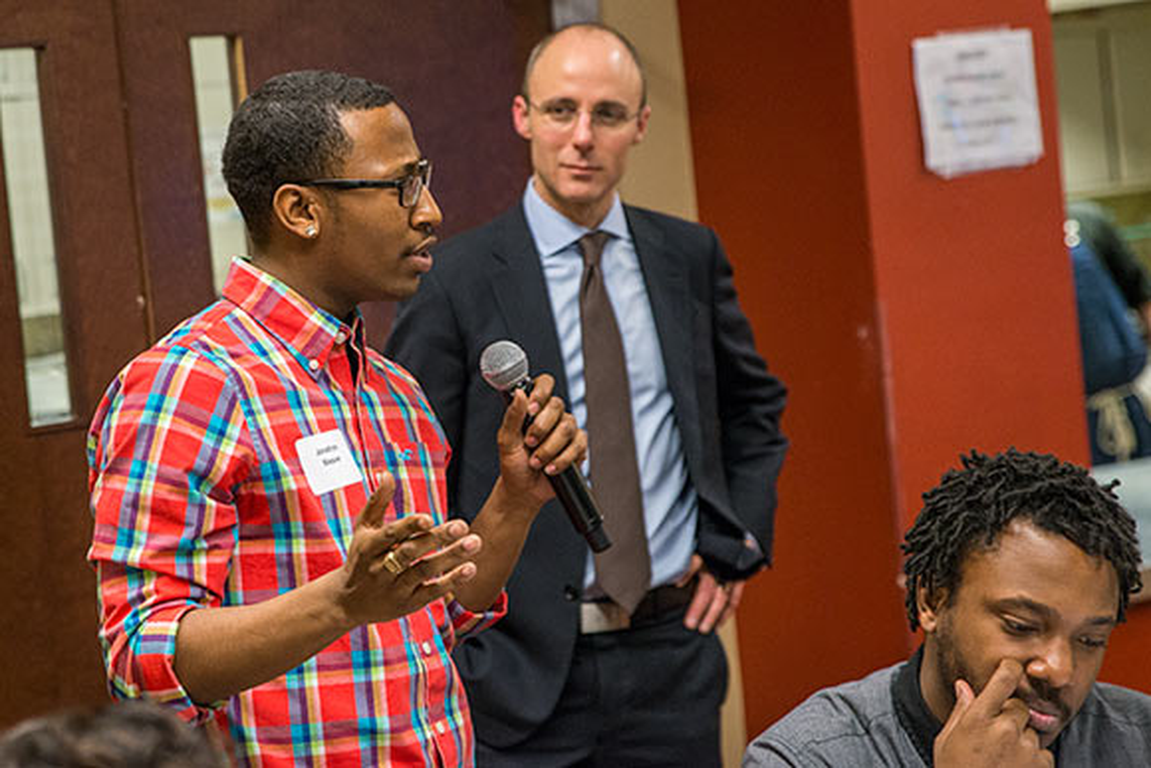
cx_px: 576
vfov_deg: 19.5
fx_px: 2238
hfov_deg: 28.8
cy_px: 384
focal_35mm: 70
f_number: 4.8
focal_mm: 70
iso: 1250
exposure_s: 1/125
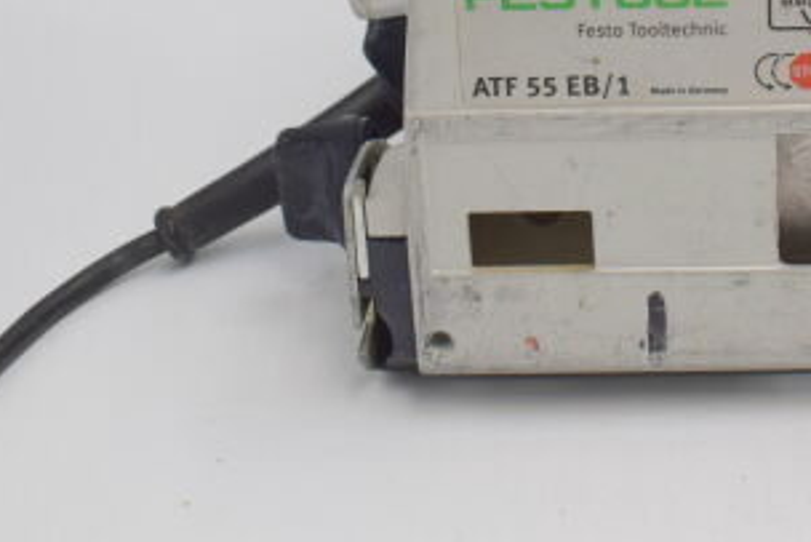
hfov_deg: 21.6
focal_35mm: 91
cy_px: -136
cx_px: 792
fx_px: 2051
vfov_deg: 14.5
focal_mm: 24
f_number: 7.1
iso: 400
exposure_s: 1/200
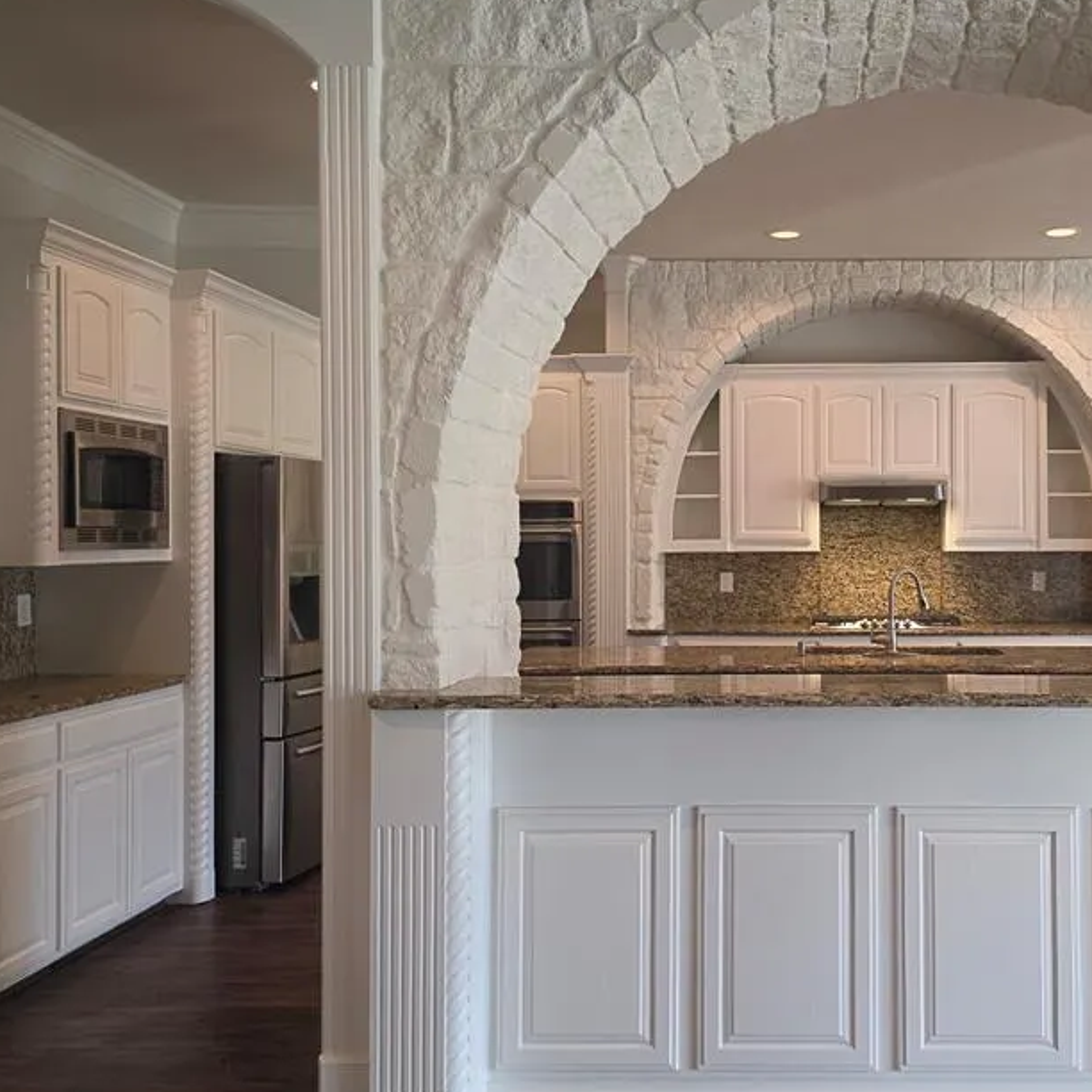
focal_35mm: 34
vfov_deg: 48.5
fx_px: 1213
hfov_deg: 46.8
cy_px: 546
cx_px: 810
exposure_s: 1/120
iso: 200
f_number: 1.7
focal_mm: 6.3
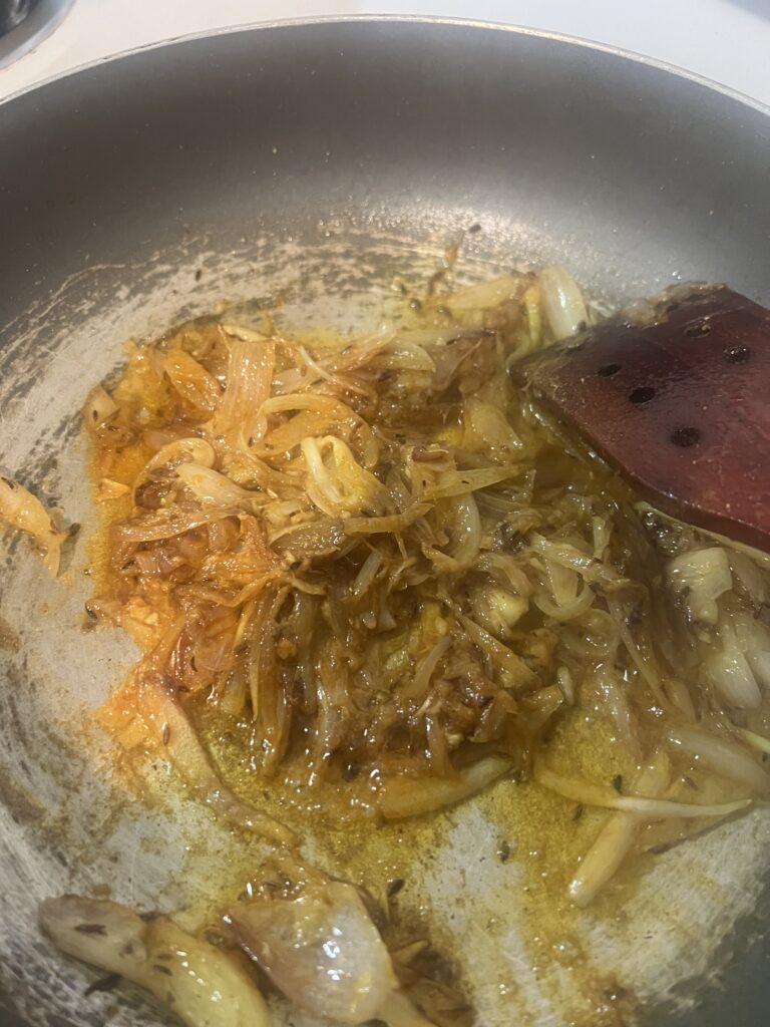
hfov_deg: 53.1
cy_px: 514
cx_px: 385
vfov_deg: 67.3
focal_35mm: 26
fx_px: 771
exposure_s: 1/40
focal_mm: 5.7
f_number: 1.5
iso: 500
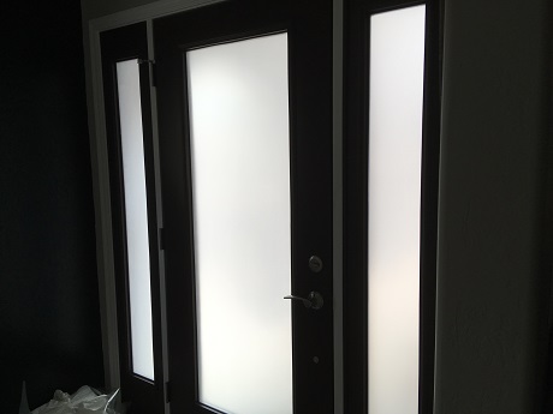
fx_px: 463
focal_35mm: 29
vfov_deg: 48.2
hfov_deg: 61.7
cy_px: 207
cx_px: 276
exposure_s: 1/229
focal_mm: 4.15
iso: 25
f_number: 2.2
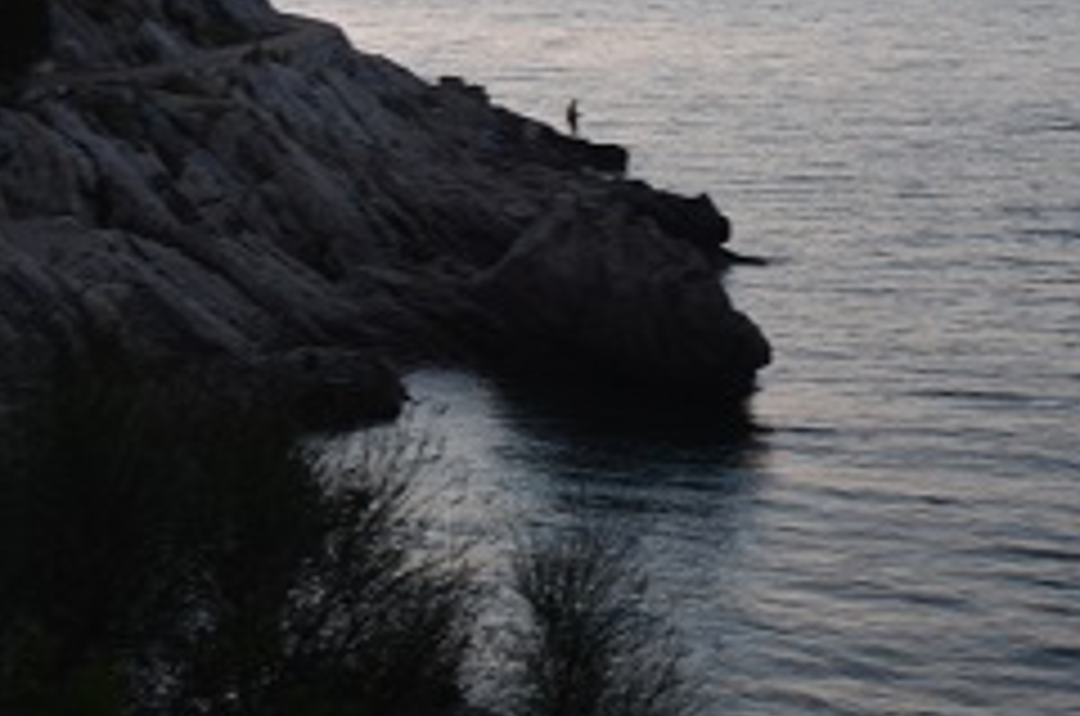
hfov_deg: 22.6
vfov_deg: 14.8
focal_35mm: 90
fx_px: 2695
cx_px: 414
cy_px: -34
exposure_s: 1/2.5
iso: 640
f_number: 4
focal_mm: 24
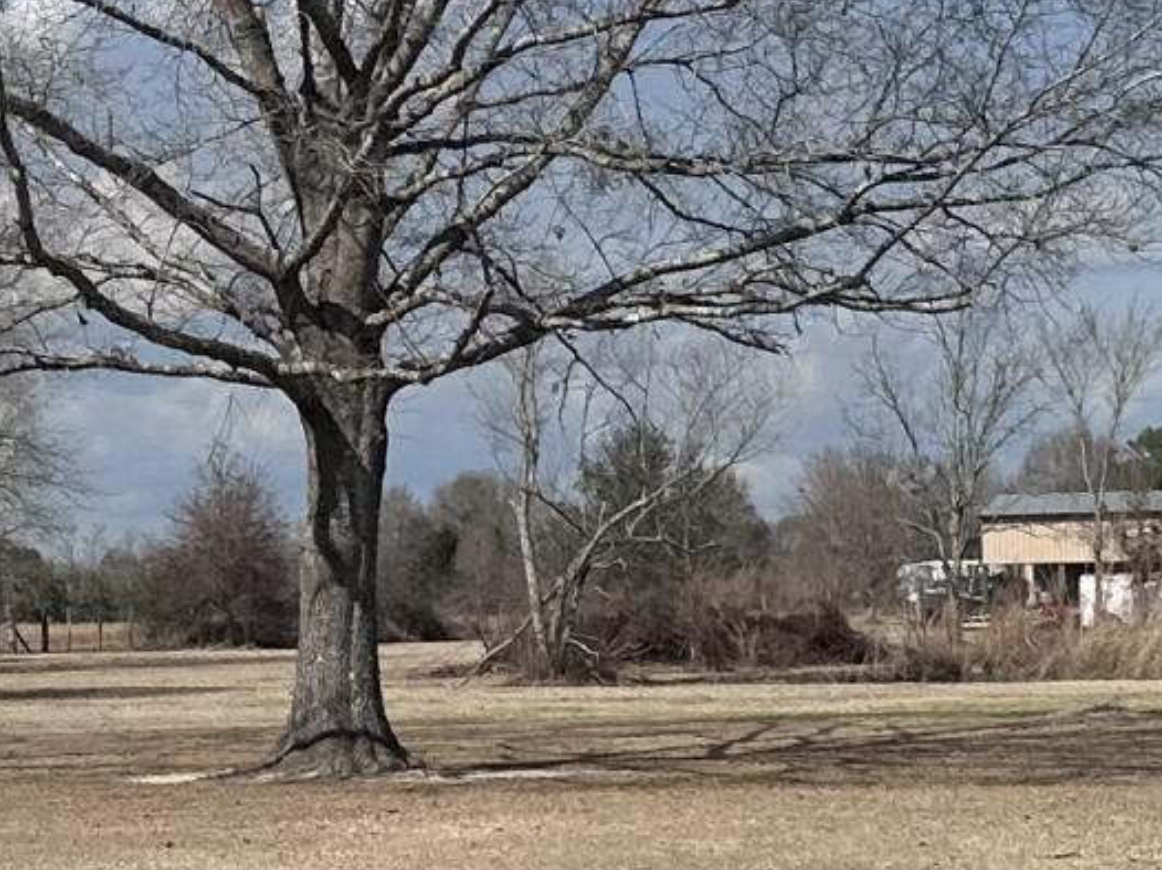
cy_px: 815
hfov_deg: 14.3
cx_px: 130
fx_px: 4597
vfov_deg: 10.7
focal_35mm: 137
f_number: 1.78
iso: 80
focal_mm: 6.86
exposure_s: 1/7042
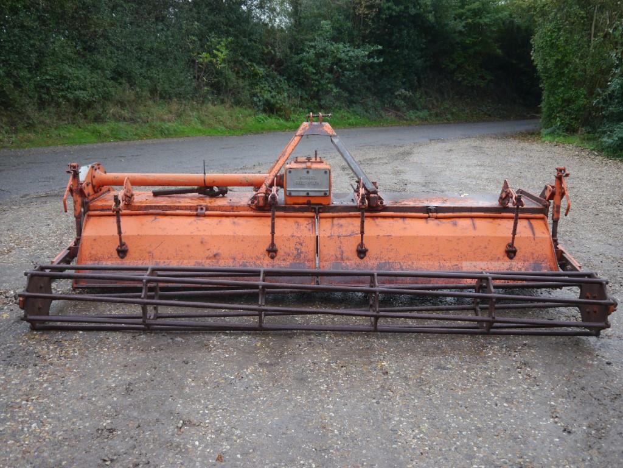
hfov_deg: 56.8
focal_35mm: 32
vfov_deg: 44.2
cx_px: 312
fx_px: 576
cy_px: 234
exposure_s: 1/80
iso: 160
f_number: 3.9
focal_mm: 16
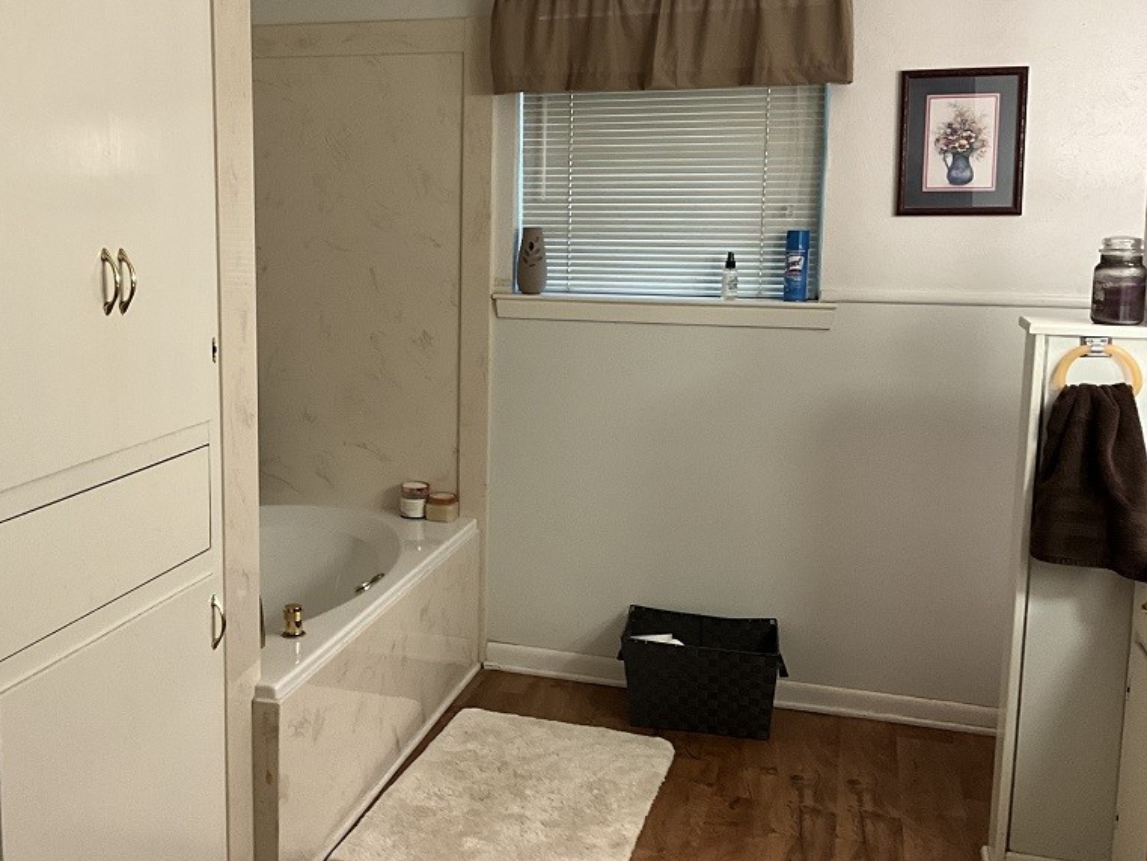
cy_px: 368
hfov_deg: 47.4
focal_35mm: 39
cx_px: 427
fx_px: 1292
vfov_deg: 36.8
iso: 125
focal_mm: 3
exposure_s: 1/60
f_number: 1.8
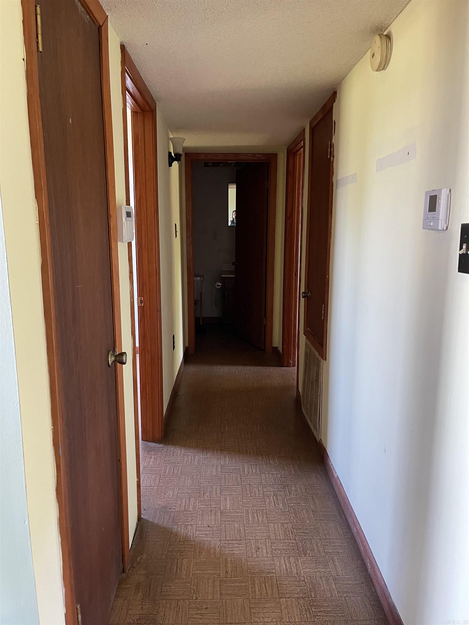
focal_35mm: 25
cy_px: 312
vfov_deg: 69.4
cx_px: 234
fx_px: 452
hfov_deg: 54.9
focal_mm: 5.1
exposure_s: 1/57
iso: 500
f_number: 1.6
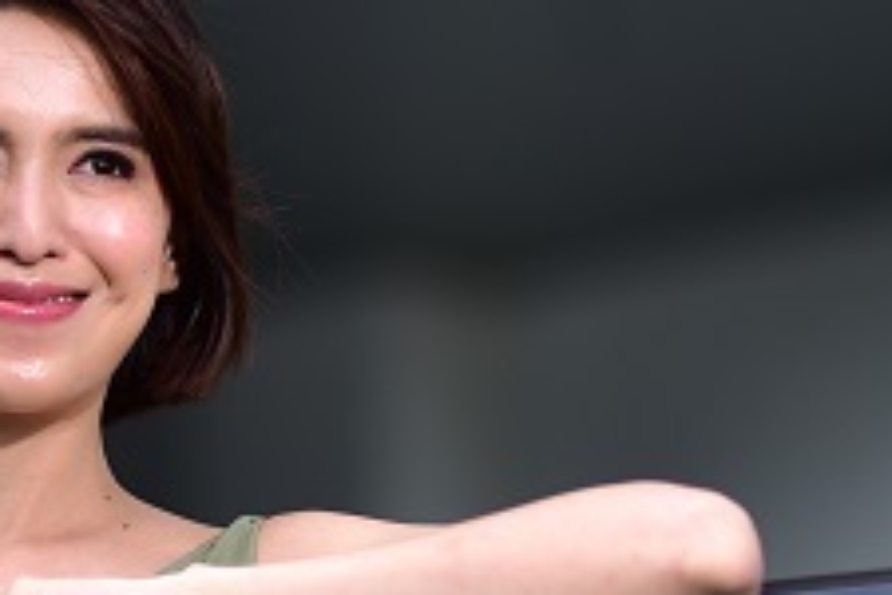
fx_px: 7012
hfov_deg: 7.2
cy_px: 484
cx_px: -115
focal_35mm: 283
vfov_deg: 4.9
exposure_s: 1/1600
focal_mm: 85
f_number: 1.6
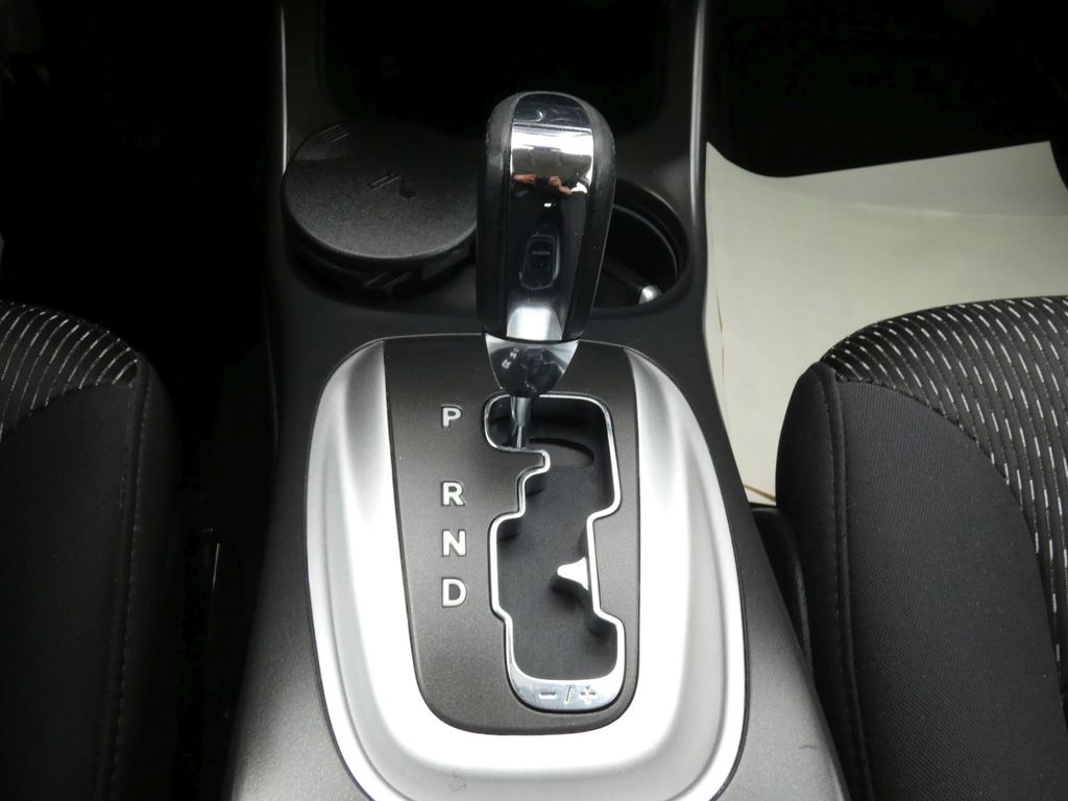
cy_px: 400
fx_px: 1018
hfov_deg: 55.4
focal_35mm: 33
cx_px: 534
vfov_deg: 42.9
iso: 320
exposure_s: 1/80
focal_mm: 6
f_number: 5.6
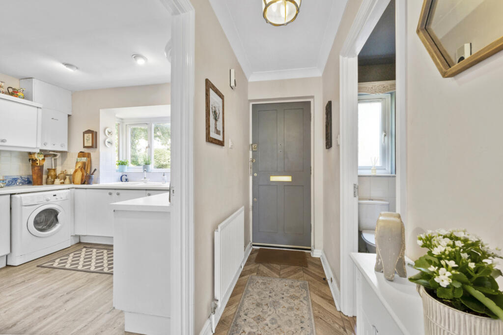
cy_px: 168
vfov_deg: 81.1
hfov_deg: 104.3
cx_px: 252
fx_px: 195
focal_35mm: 14
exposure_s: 2.5
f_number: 16
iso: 250
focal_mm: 14
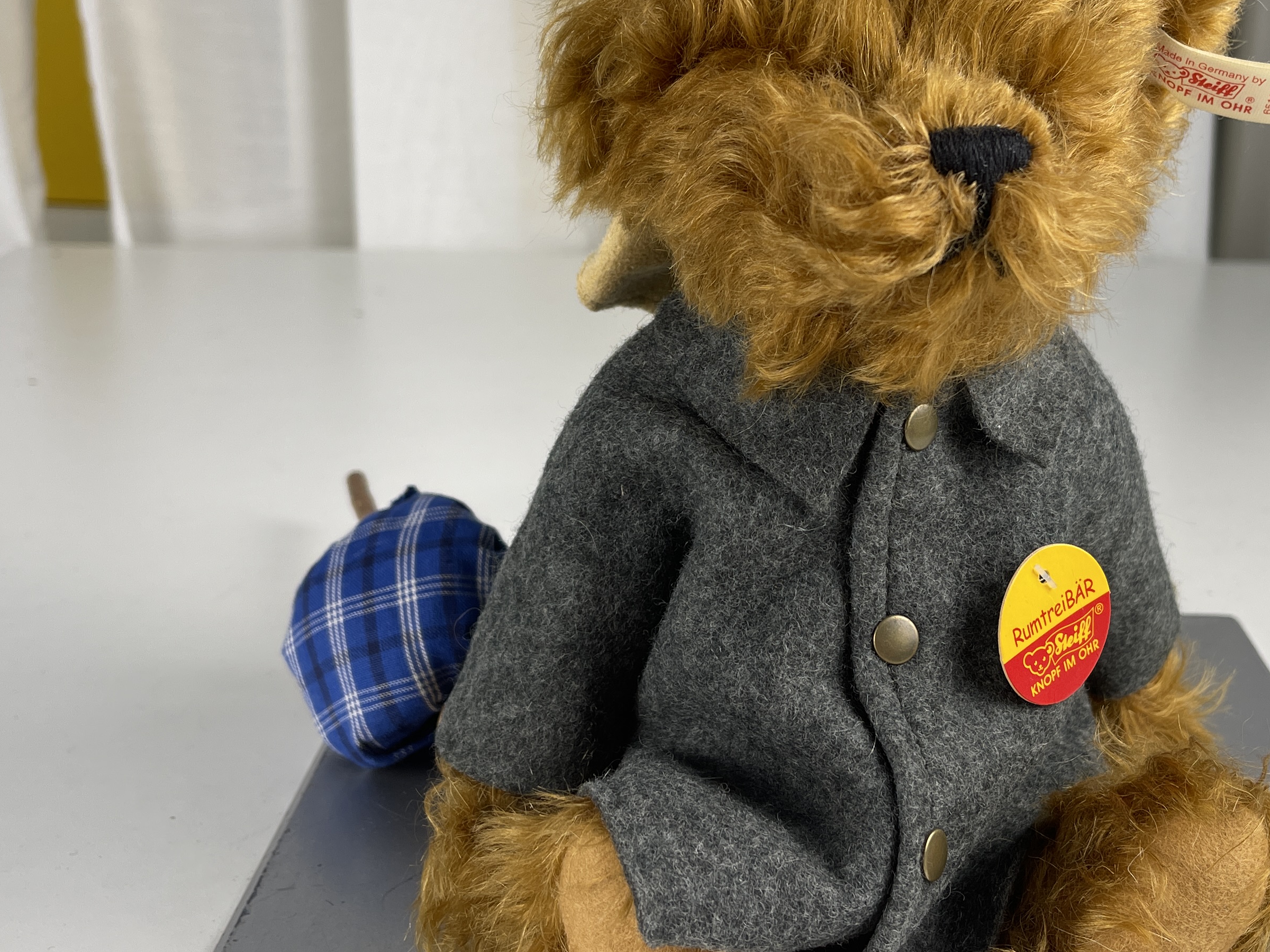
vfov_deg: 34.3
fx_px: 1541
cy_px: 398
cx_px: 776
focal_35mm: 42
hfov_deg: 44.5
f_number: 1.6
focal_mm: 5.1
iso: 32
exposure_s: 1/100
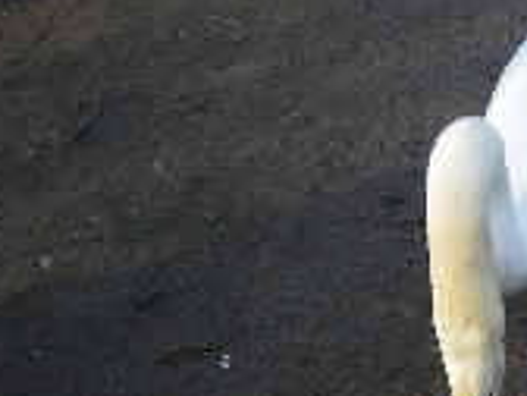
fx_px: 1462
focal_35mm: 96
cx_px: 580
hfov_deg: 19.6
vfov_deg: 15.4
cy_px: 217
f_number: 4.2
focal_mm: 7.5
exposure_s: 1/80
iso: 50
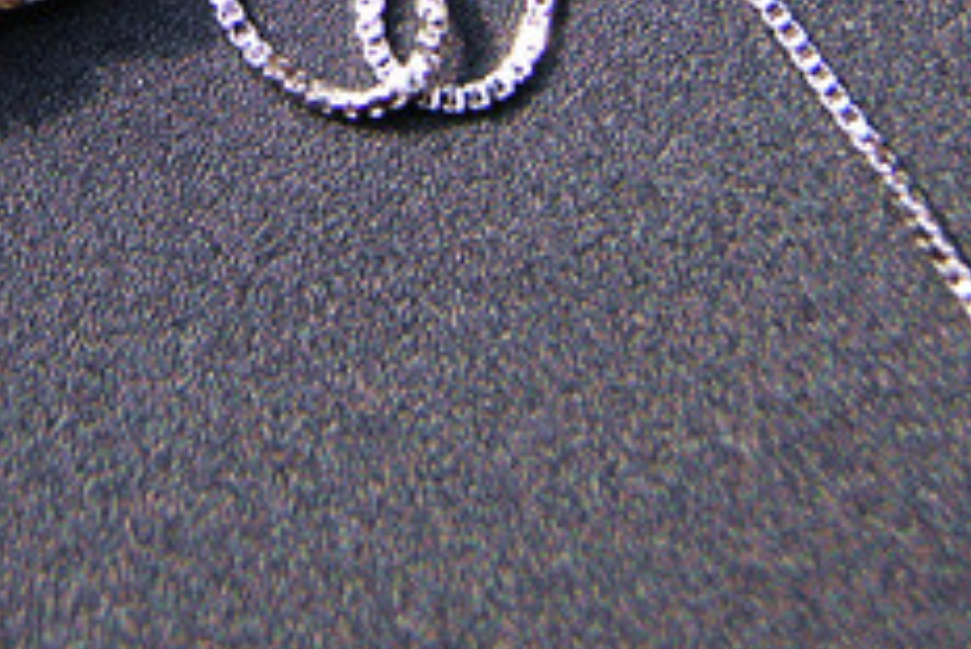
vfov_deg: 7.5
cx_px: 130
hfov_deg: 11.3
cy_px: -373
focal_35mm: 181
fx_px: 4877
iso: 200
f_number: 5.6
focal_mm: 35
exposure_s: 1/320
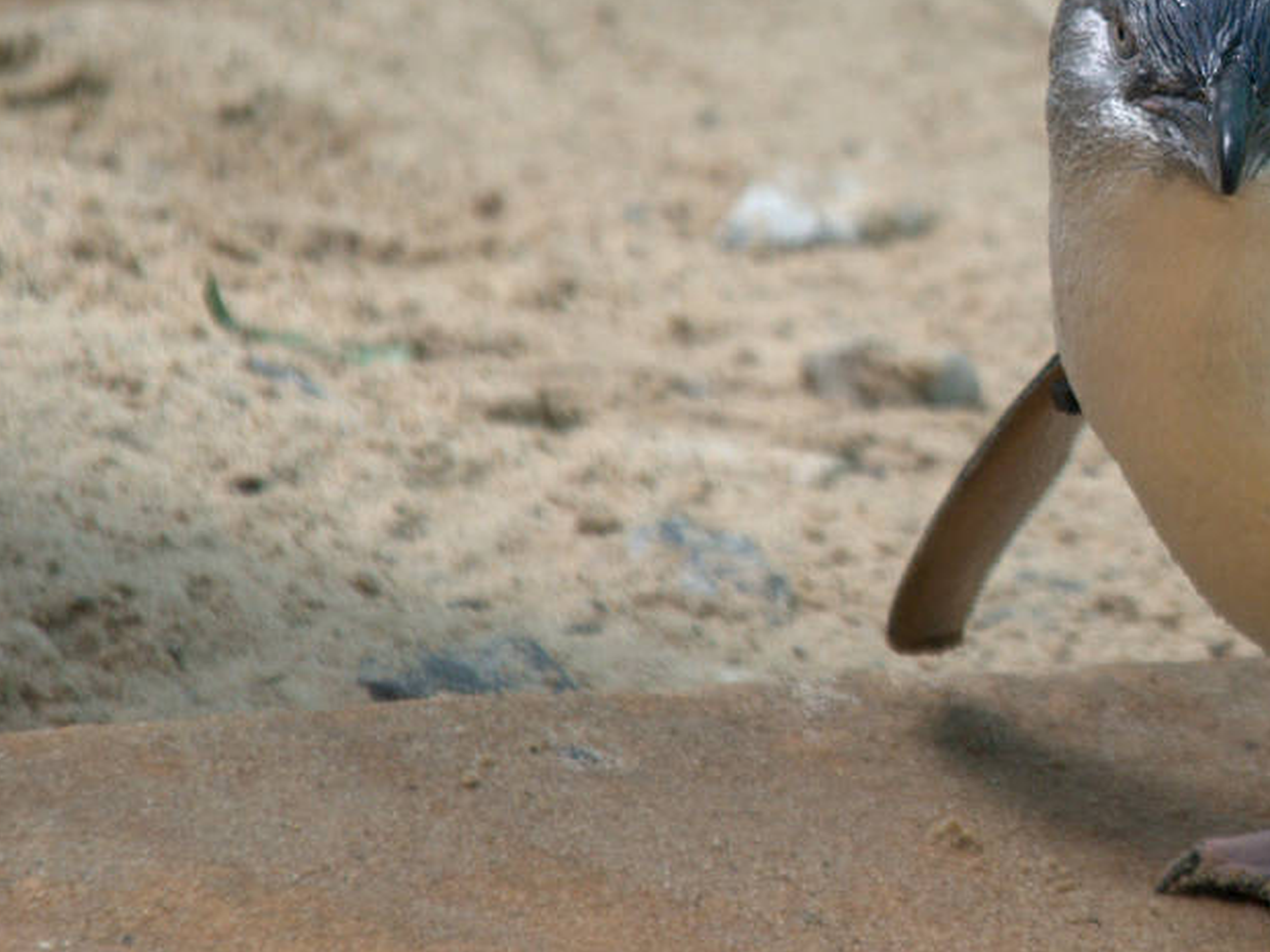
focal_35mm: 746
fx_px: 27369
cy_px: 268
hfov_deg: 2.7
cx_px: 1377
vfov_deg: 2.0
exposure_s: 1/500
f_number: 6.3
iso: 500
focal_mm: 200
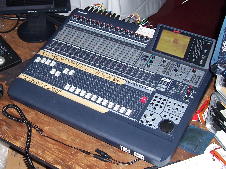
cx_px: 113
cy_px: 84
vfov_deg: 41.8
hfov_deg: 54.0
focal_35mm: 34
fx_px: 222
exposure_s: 1/60
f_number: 2.7
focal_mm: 5.6
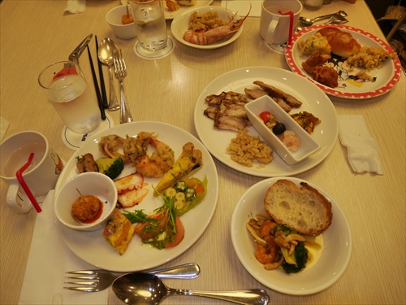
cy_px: 152
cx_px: 203
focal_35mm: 24
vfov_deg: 56.8
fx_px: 281
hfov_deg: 71.6
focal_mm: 12
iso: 250
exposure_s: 1/50
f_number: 3.5
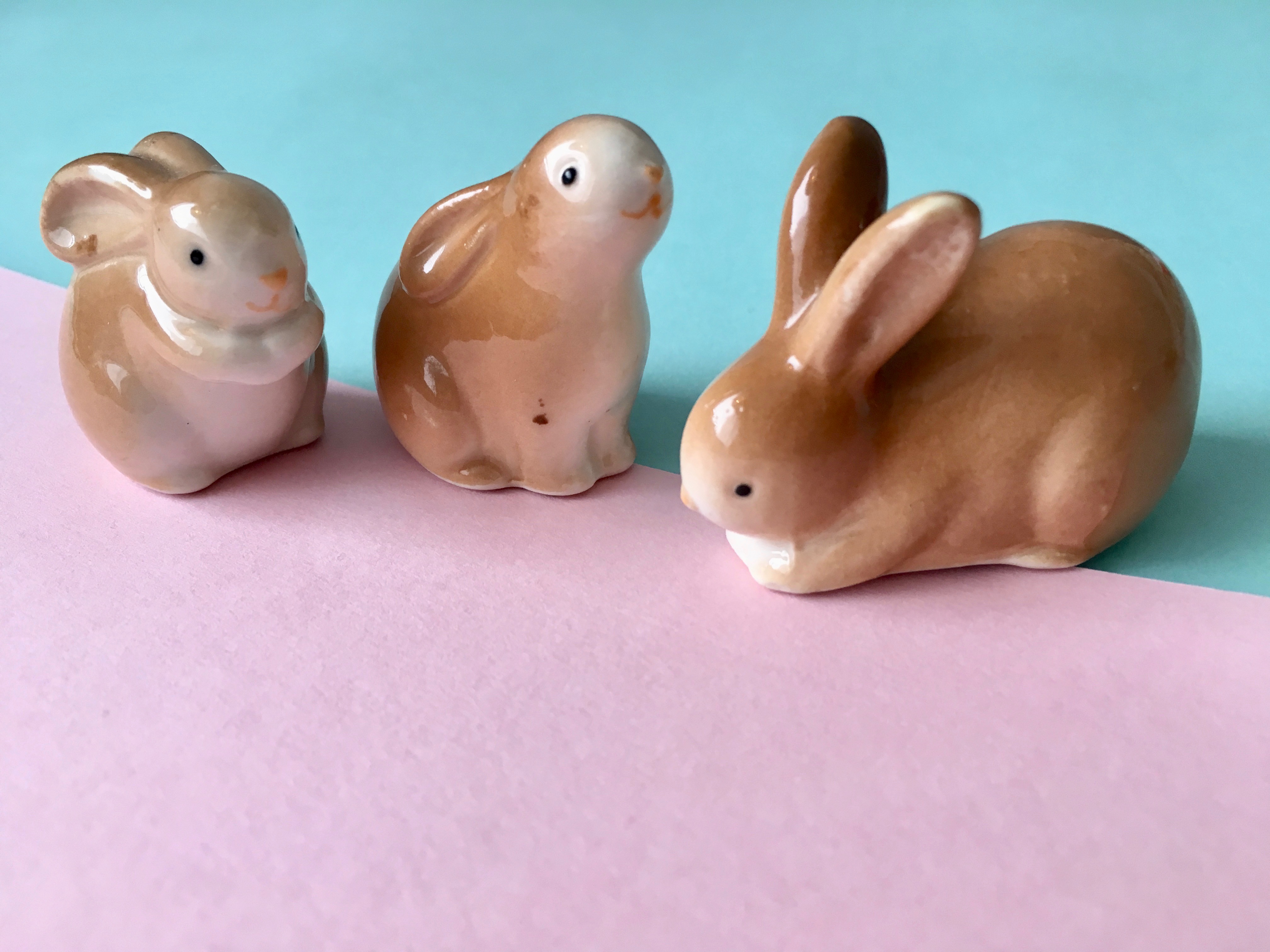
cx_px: 635
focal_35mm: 29
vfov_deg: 48.2
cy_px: 476
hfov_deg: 61.7
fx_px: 1064
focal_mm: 4.15
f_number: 2.2
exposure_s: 1/33
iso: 32
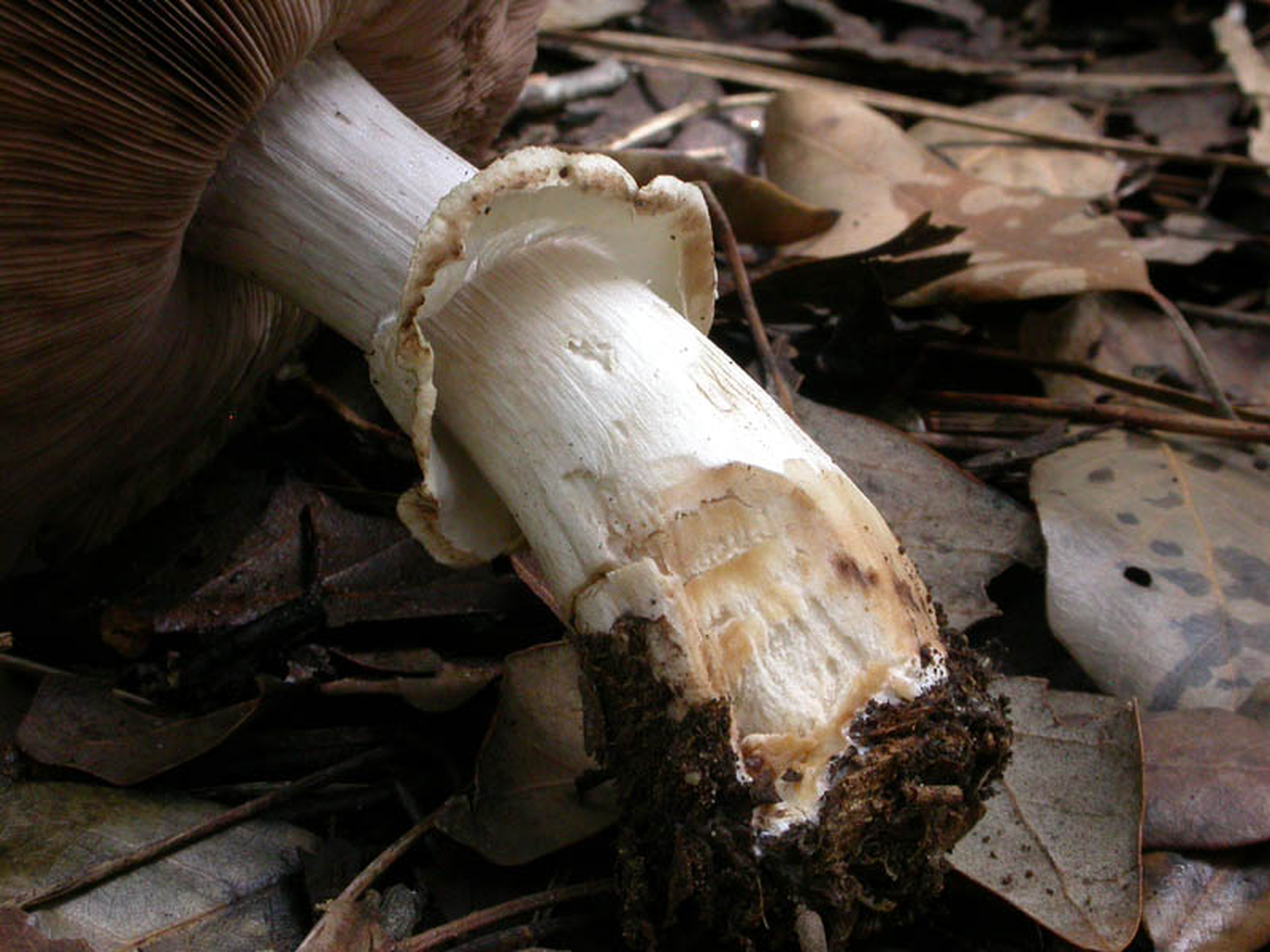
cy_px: 476
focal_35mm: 135
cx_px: 635
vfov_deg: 11.0
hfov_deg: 14.6
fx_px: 4953
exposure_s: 1/8
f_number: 10.7
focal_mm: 28
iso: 200
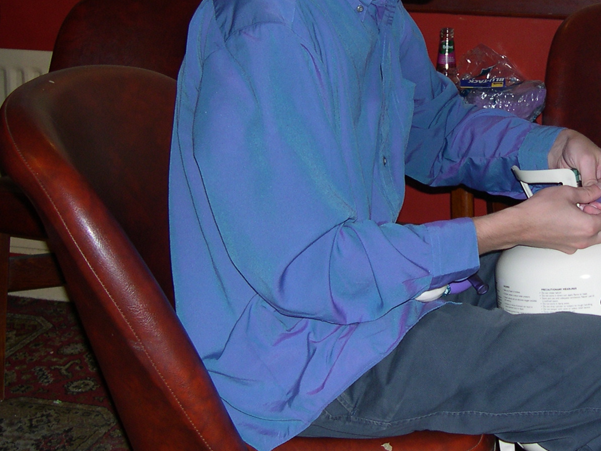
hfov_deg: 26.1
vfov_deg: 20.3
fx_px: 1250
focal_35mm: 72
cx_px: 546
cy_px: 138
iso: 100
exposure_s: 1/60
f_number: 2.8
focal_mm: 8
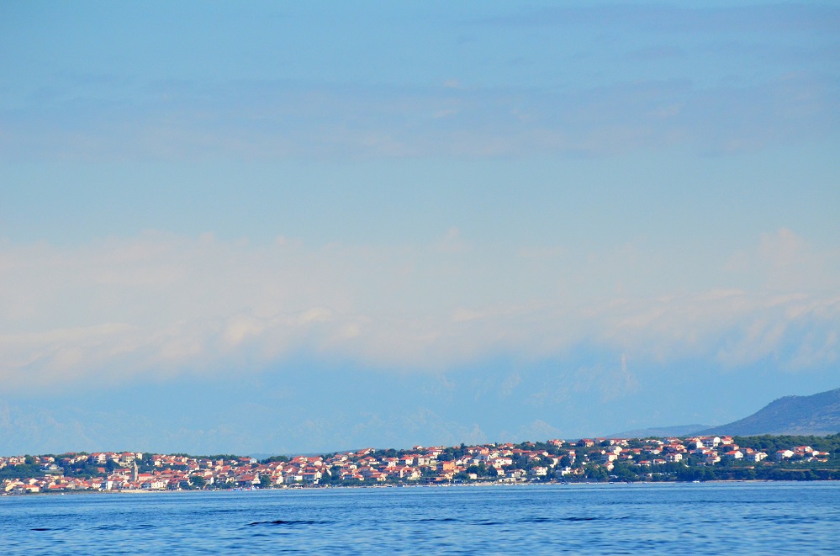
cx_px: 420
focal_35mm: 248
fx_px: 5761
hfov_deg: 8.3
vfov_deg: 5.5
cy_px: 278
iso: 1400
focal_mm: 165
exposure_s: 1/8000
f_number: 5.6
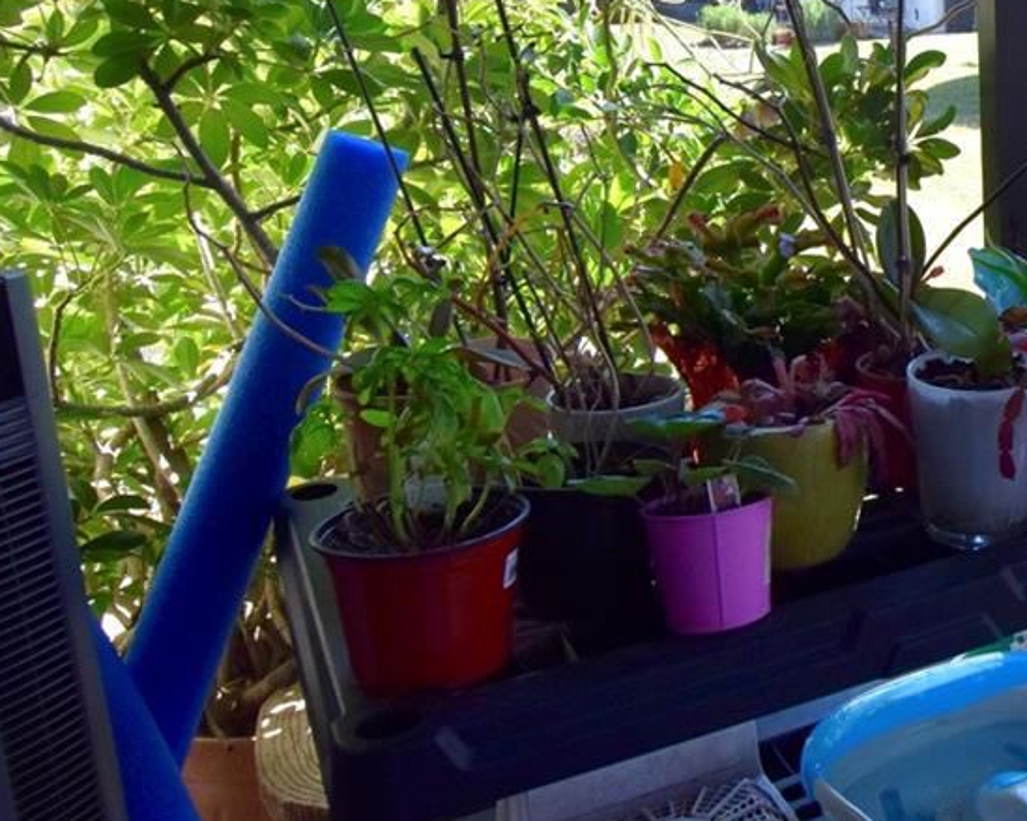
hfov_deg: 39.5
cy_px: 226
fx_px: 1246
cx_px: 1025
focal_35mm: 41
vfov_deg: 35.8
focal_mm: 10
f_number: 9
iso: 400
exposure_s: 1/160
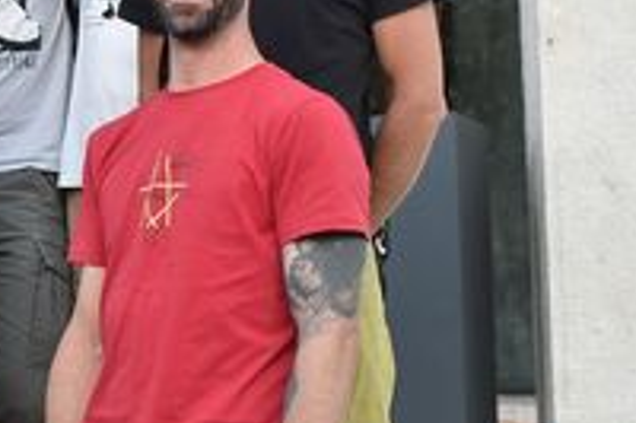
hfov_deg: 16.7
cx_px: 0
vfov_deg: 11.3
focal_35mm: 120
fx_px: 2118
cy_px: 64
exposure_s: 1/2500
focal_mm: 50
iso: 2200
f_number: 2.8
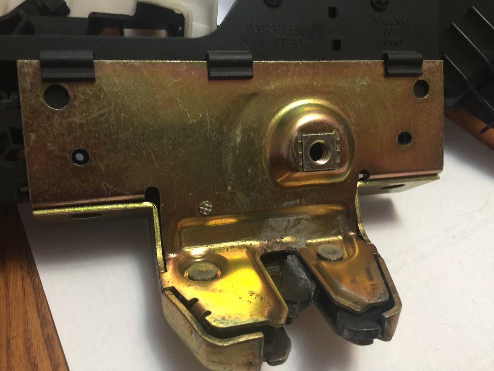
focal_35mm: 29
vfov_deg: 48.2
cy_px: 186
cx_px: 247
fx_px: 414
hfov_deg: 61.7
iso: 100
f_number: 2.2
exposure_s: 1/10
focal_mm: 4.15
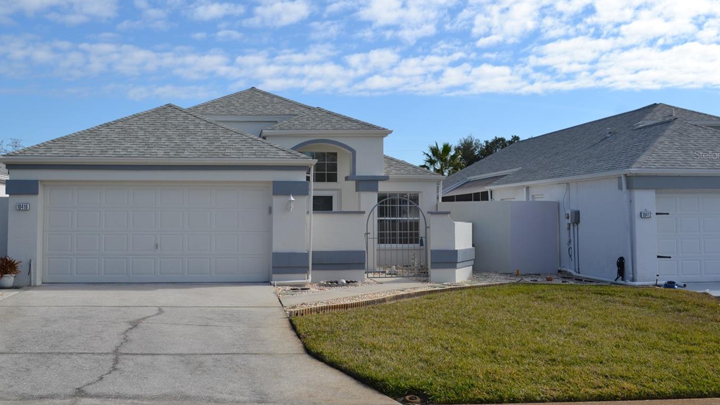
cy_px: 155
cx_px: 315
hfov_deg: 49.3
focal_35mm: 41
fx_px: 783
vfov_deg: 28.9
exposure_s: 1/250
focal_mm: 22
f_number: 8
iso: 100
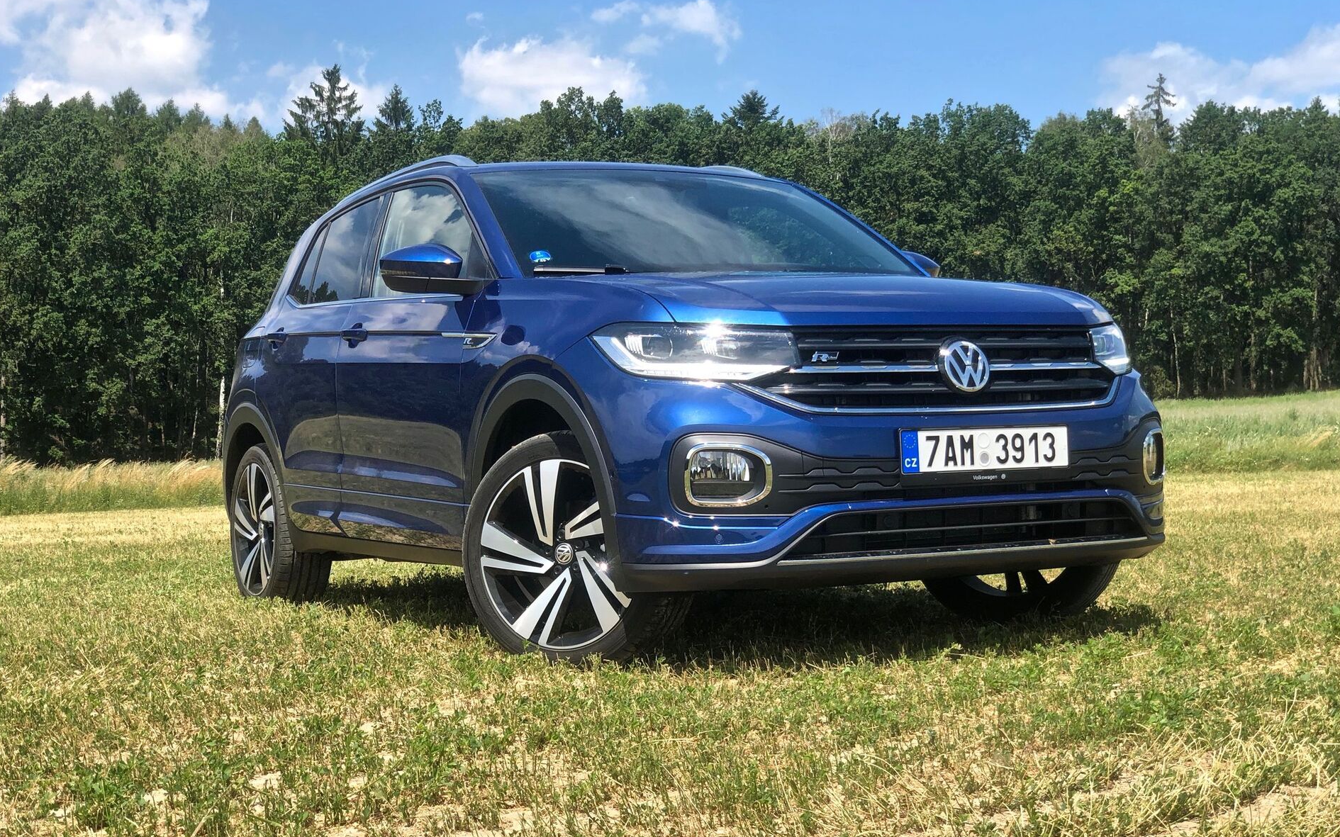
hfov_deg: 36.3
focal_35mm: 56
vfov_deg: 23.1
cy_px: 459
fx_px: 2045
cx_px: 675
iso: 16
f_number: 2.4
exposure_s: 1/867
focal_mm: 6
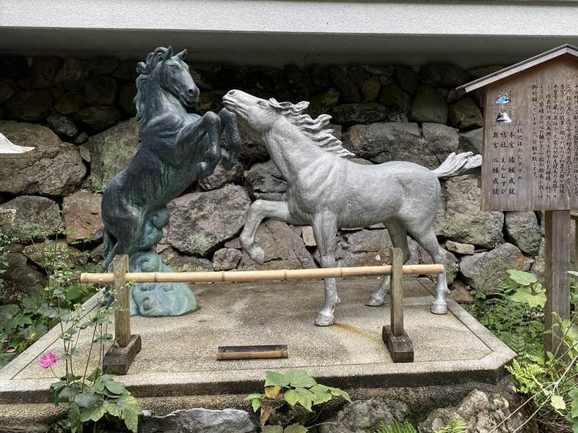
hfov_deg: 55.0
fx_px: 551
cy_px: 169
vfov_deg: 42.7
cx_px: 343
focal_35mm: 33
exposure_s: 1/122
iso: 32
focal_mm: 4.25
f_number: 1.8
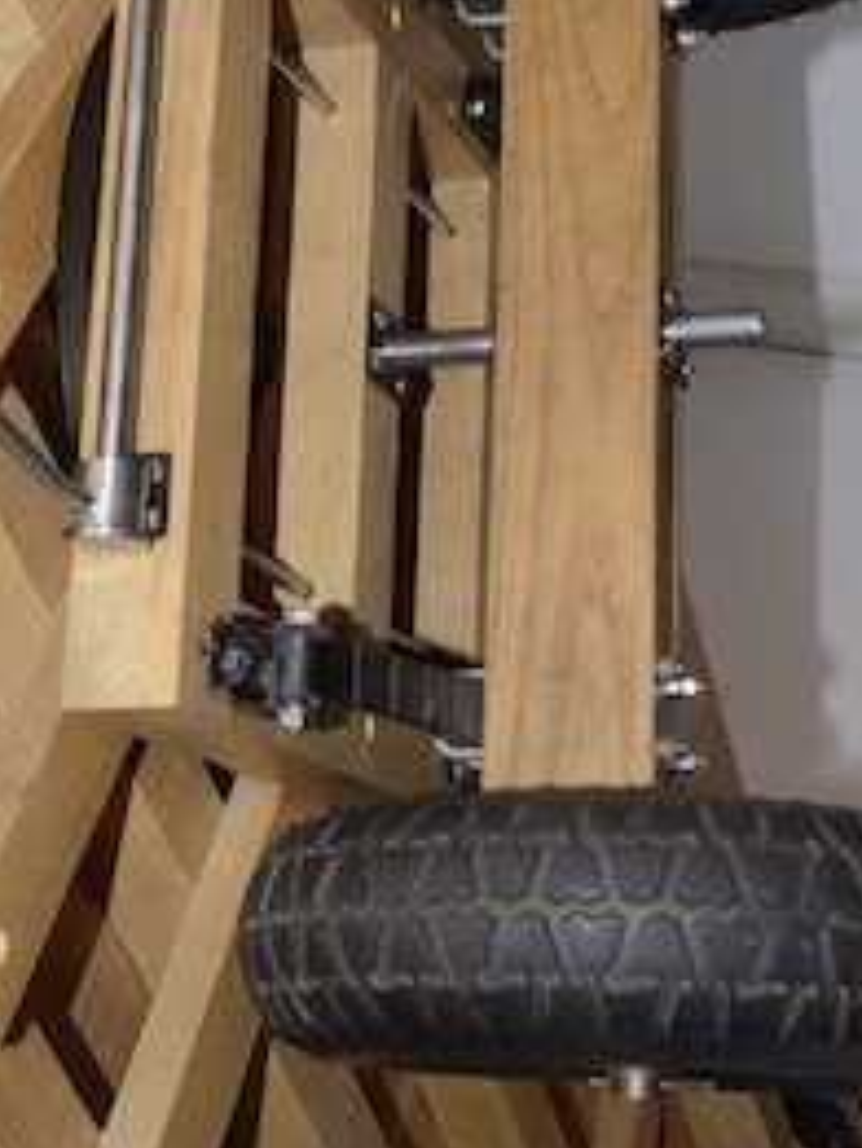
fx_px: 2389
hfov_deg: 20.4
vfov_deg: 26.7
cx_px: 374
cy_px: 295
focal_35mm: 72
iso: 800
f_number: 14
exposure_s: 1/60
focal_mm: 32
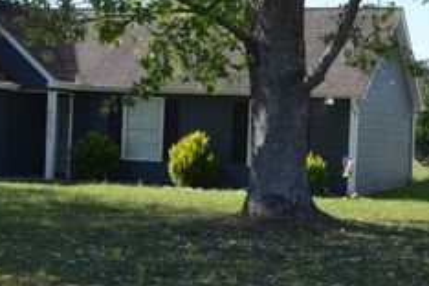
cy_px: 94
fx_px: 989
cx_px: 167
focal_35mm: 83
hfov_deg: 24.4
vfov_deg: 16.4
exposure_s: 1/250
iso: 200
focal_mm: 26
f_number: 8
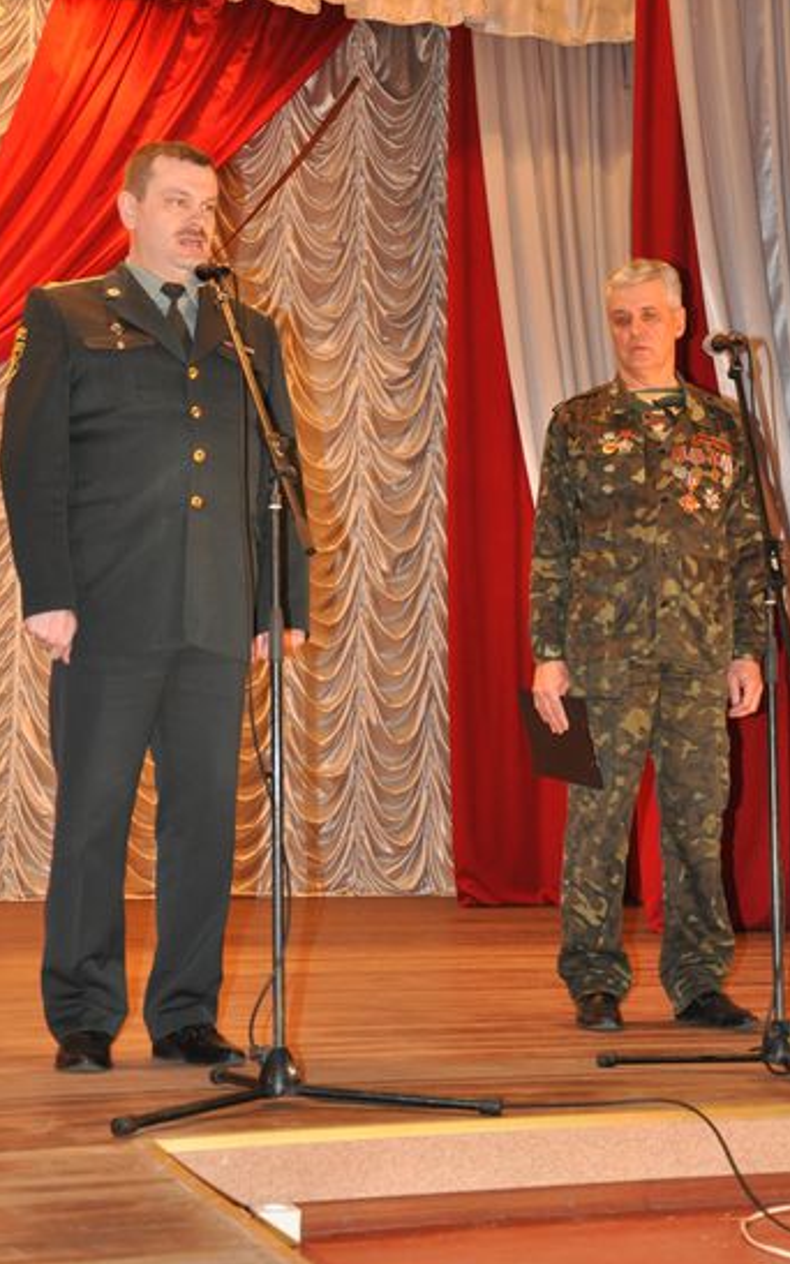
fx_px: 2307
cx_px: 381
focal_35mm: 67
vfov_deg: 30.6
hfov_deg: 19.4
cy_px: 629
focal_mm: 40
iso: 800
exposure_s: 1/60
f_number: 4.5
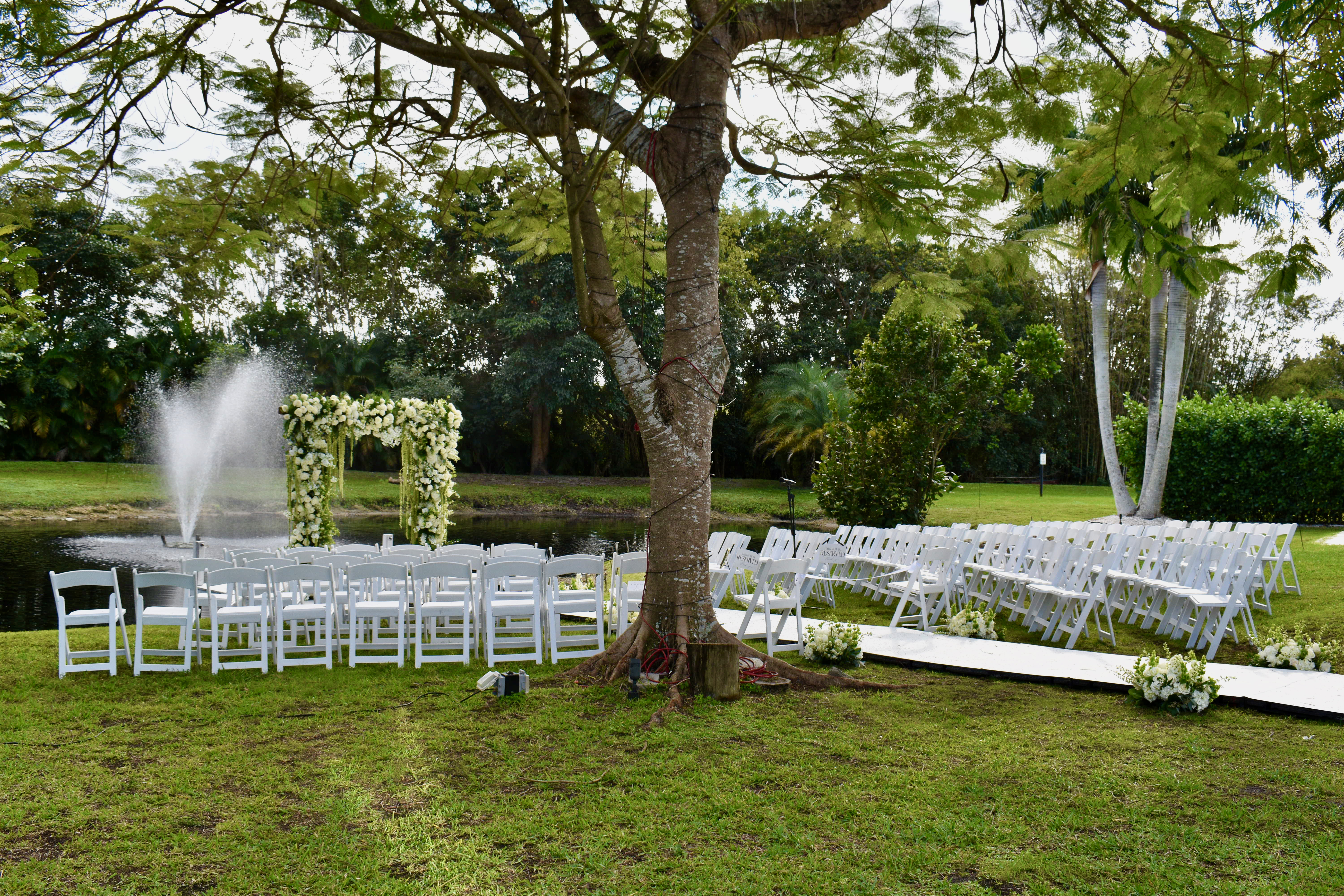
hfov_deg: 53.1
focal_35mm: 36
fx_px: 1344
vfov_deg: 36.9
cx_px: 672
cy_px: 448
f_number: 8
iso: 360
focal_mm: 24
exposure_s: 1/250
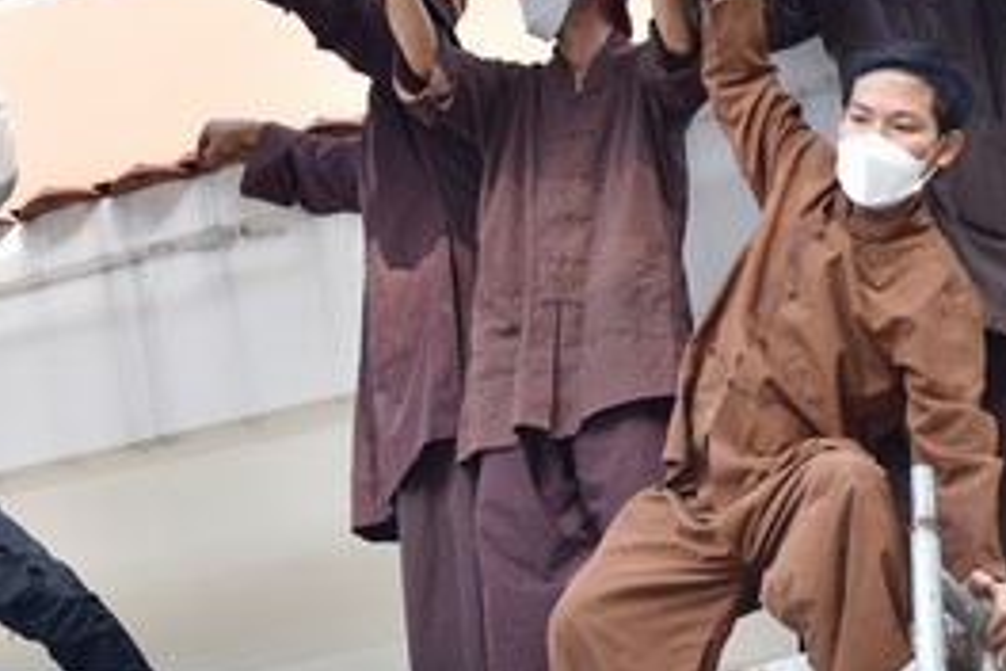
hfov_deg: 14.3
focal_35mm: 143
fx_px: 3996
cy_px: 103
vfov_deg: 9.6
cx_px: 503
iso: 125
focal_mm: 58
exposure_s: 1/125
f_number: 4.5
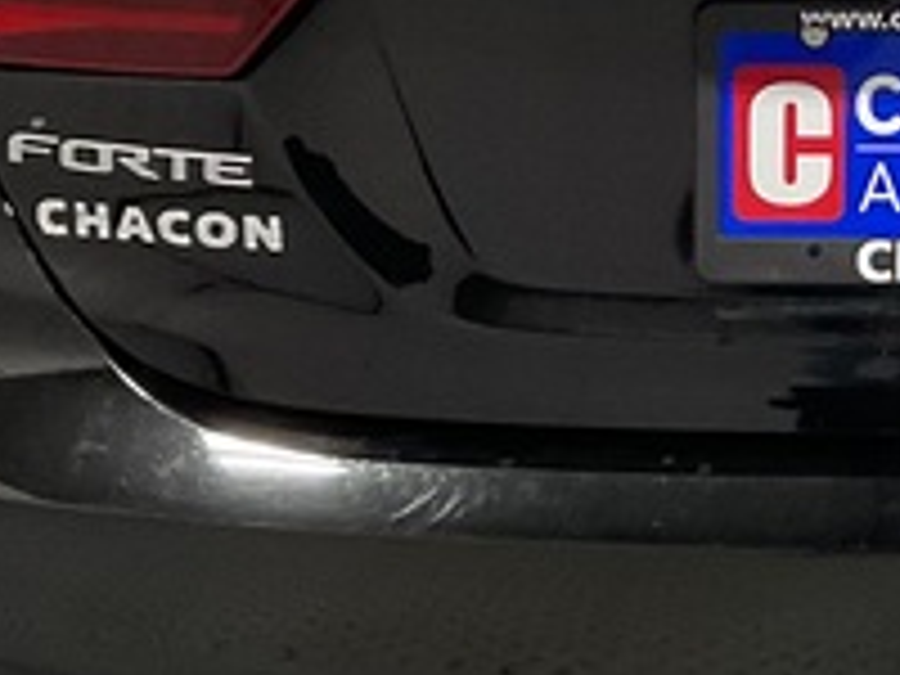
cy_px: 248
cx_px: 832
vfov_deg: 10.7
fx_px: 3614
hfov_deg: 14.0
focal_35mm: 139
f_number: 1.8
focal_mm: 3
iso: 100
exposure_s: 1/60
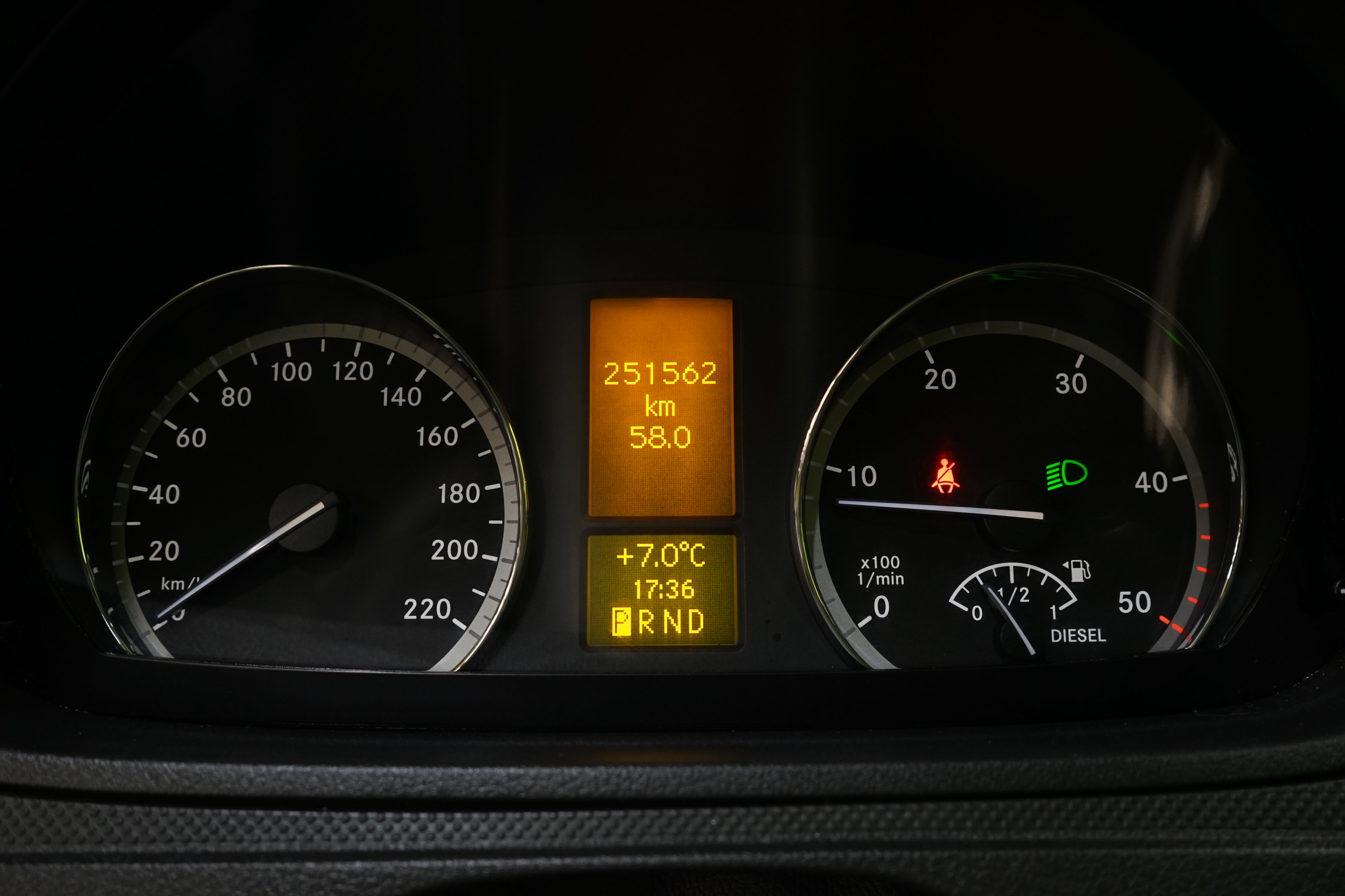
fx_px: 1083
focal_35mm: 29
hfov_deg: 63.7
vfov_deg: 45.0
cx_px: 672
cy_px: 448
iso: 1250
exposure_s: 1/20
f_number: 5.6
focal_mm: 29
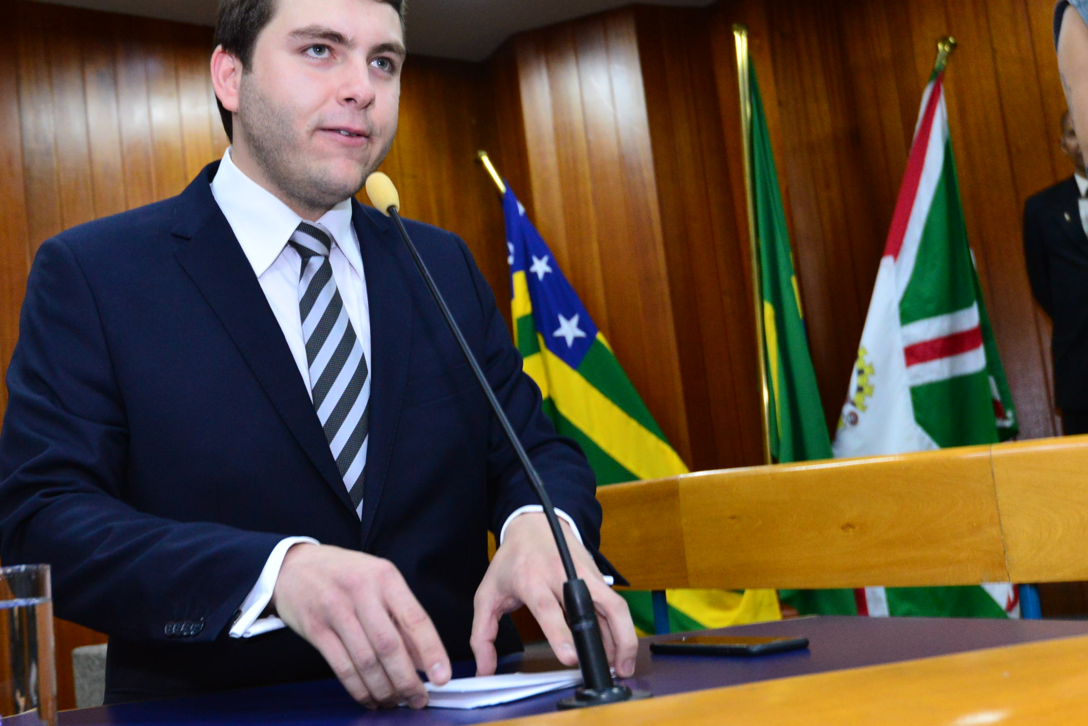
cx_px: 360
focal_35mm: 49
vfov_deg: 27.5
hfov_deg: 39.8
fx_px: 1481
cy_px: 357
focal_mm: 35
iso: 3200
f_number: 5.6
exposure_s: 1/125
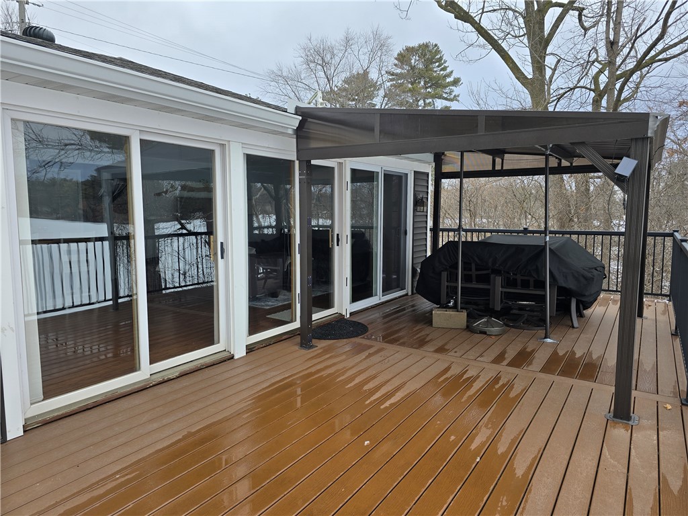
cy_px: 258
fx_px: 457
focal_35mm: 23
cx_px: 344
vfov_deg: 58.9
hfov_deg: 73.9
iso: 12
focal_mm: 6.3
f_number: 1.7
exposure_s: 1/270
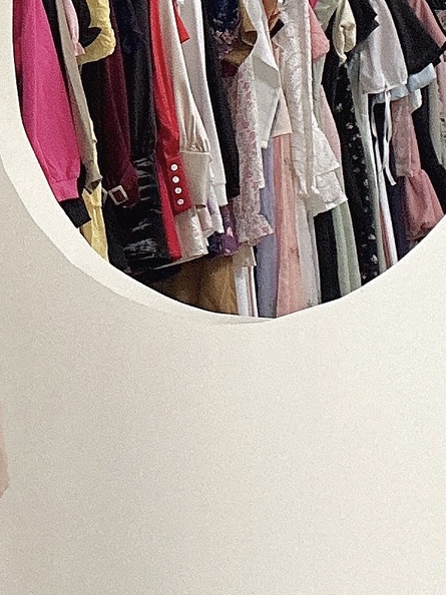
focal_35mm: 93
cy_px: 522
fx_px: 1599
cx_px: -212
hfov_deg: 14.8
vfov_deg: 20.7
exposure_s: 1/60
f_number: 1.9
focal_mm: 2.69
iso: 100
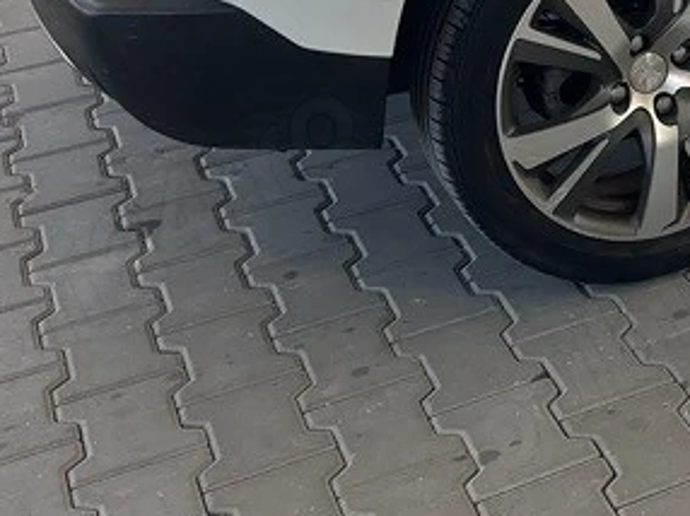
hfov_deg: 19.9
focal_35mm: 91
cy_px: -323
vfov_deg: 14.7
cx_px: 881
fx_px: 1812
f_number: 1.6
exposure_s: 1/433
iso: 50
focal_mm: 5.96
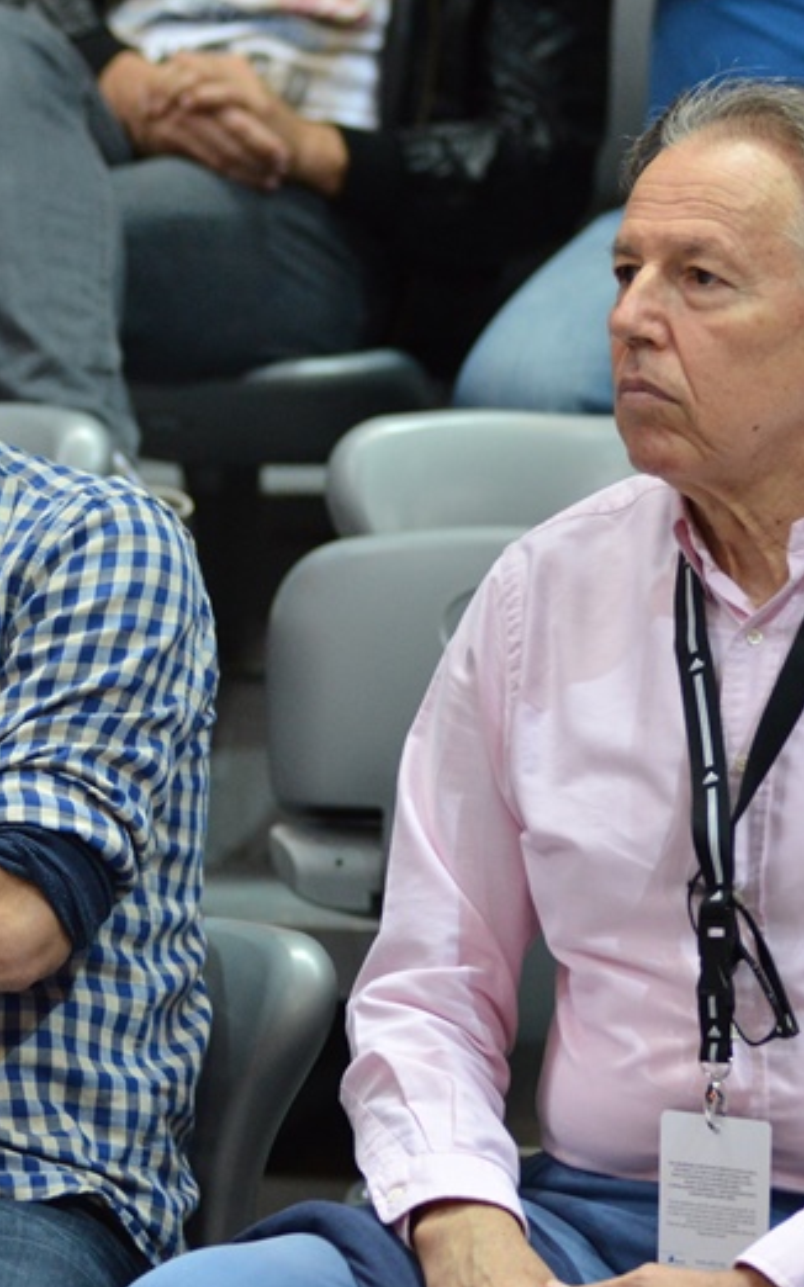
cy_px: 579
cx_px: 730
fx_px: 8419
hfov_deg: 5.5
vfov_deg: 8.7
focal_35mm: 240
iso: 2500
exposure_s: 1/500
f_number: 3.5
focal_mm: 120
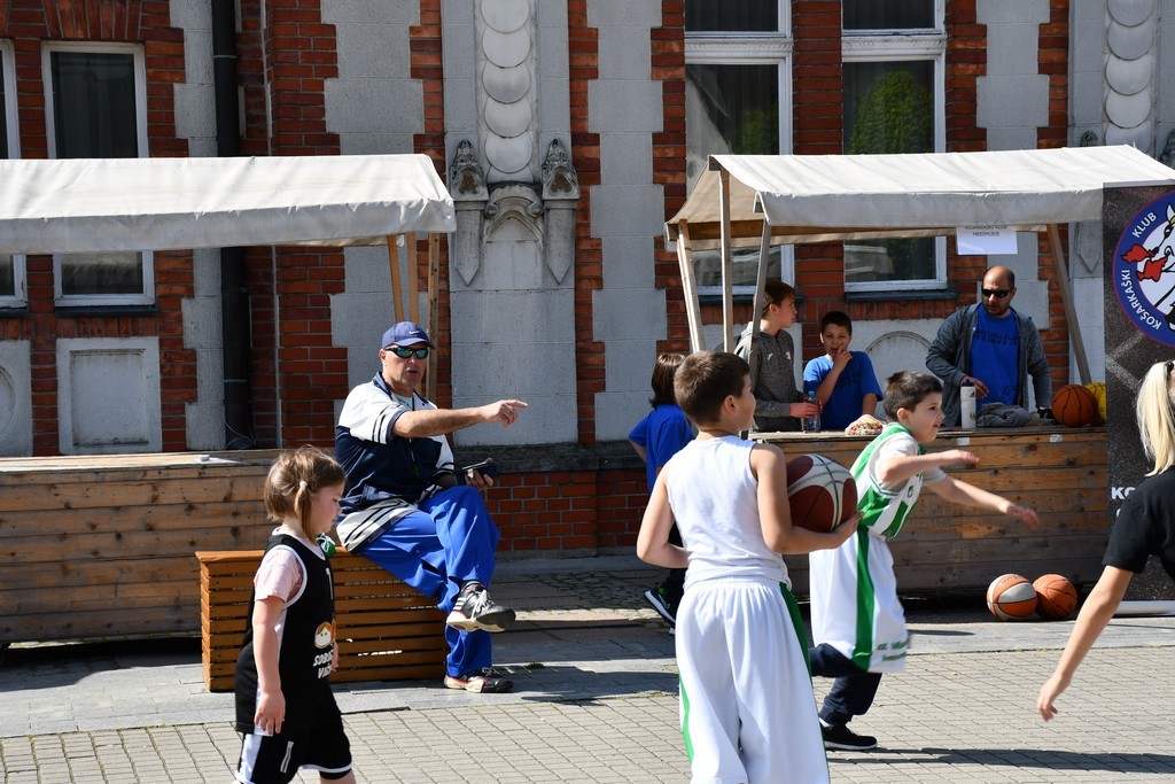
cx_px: 588
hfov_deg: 26.0
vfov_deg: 17.5
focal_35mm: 78
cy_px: 392
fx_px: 2546
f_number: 8
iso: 125
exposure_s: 1/250
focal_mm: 52
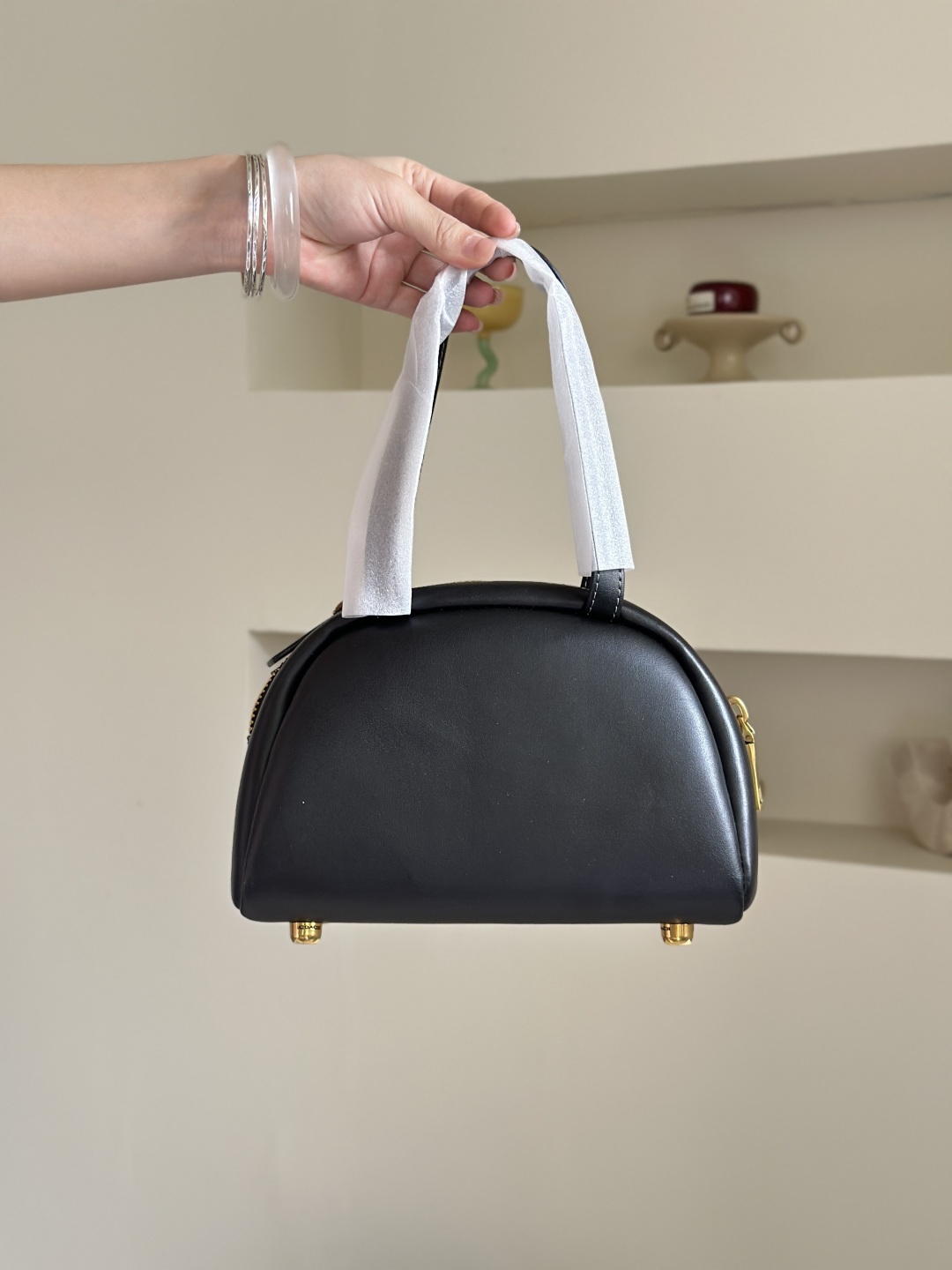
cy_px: 635
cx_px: 476
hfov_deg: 30.3
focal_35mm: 48
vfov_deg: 39.7
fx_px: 1760
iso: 250
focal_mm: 6.86
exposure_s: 1/60
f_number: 1.78
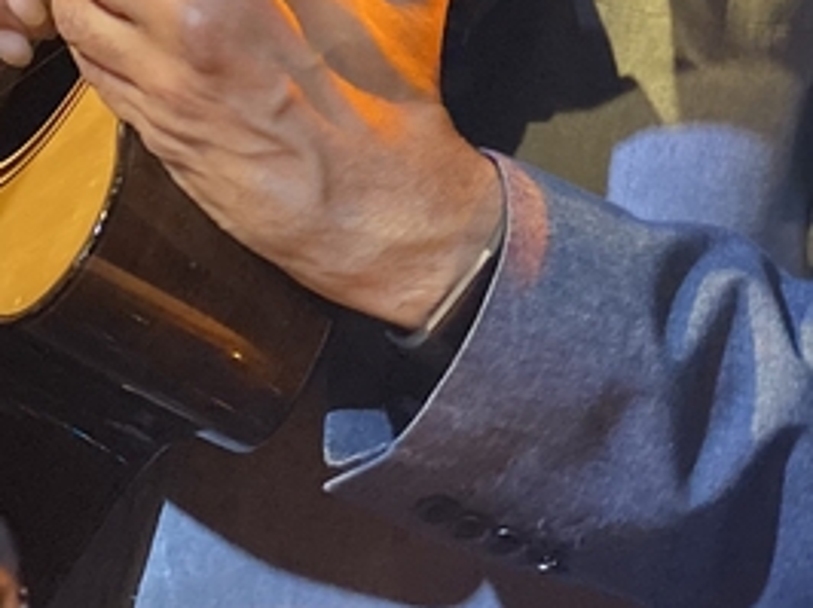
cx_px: 544
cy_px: -408
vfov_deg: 15.0
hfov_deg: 22.2
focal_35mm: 88
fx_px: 2065
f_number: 1.8
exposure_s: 1/36
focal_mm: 4.25
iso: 640
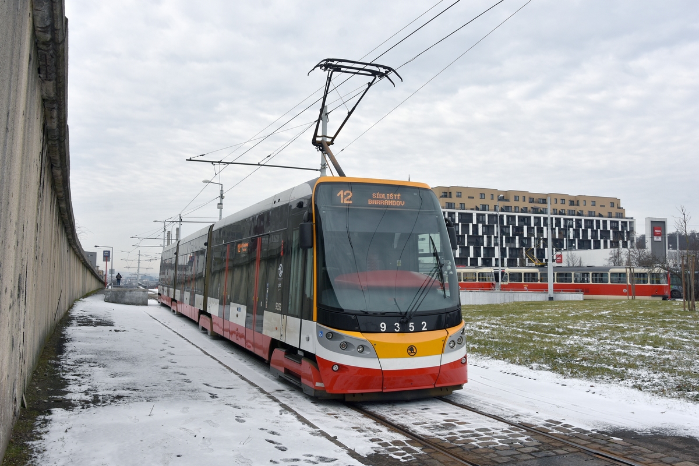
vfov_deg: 41.7
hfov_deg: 59.5
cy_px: 233
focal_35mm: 32
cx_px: 350
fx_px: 612
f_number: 9
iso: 250
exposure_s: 1/320
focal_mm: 21
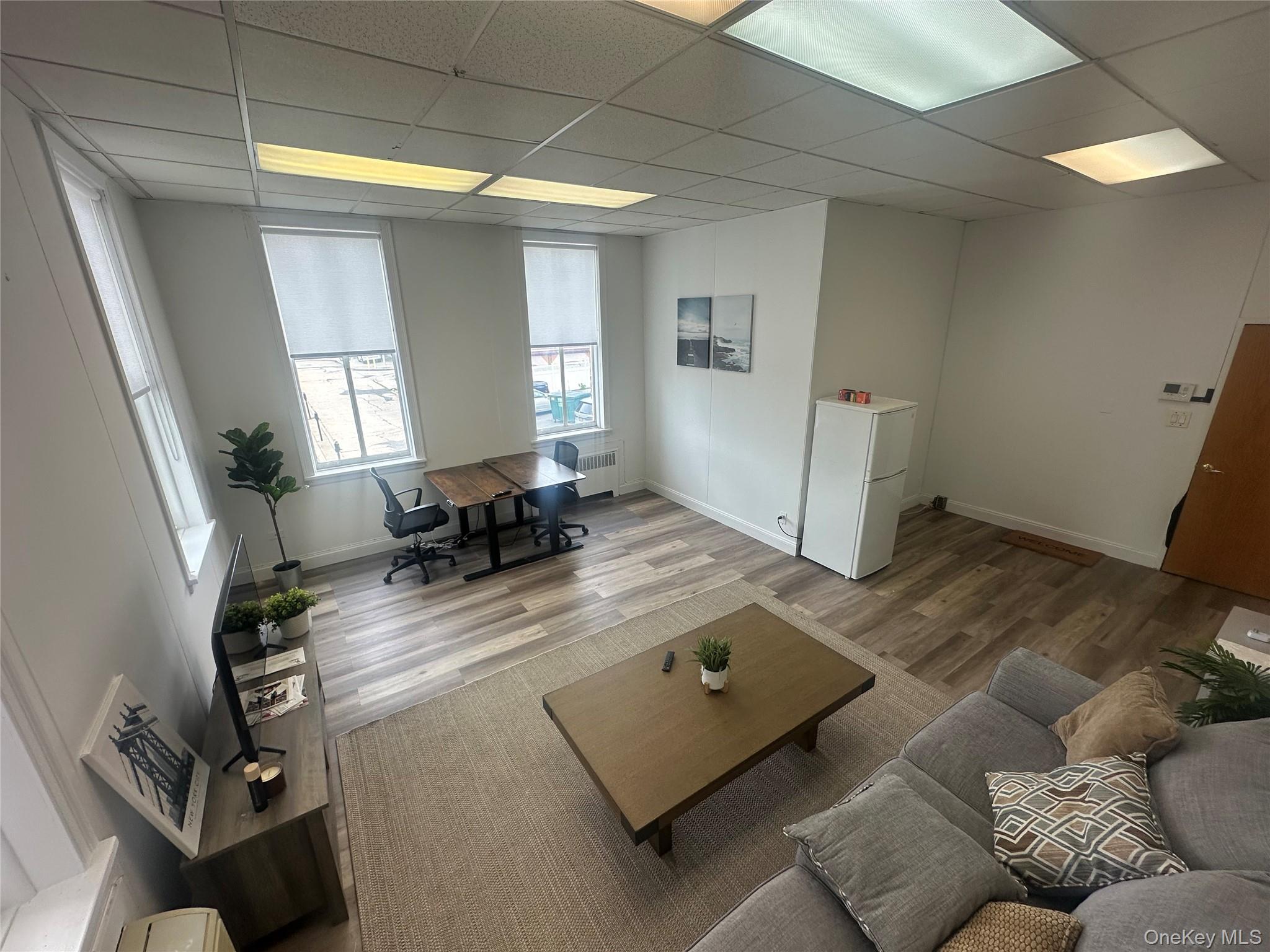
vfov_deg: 85.7
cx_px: 635
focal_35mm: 14
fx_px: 514
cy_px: 476
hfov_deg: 102.1
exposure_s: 1/123
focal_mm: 2.22
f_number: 2.2
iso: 40
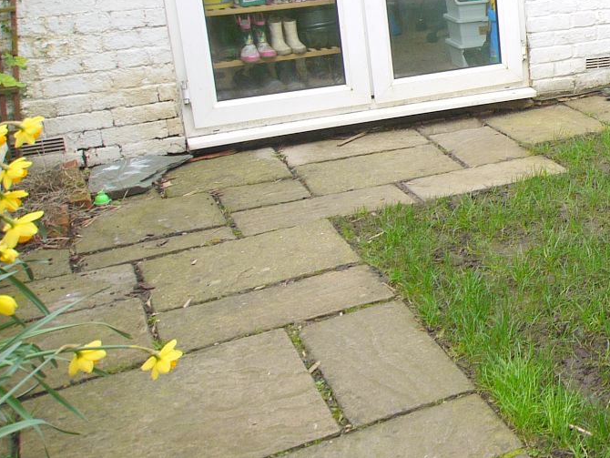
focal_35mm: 55
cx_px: 773
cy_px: 68
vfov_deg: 25.9
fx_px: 970
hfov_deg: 29.0
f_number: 4.5
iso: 100
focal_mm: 9
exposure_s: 1/125
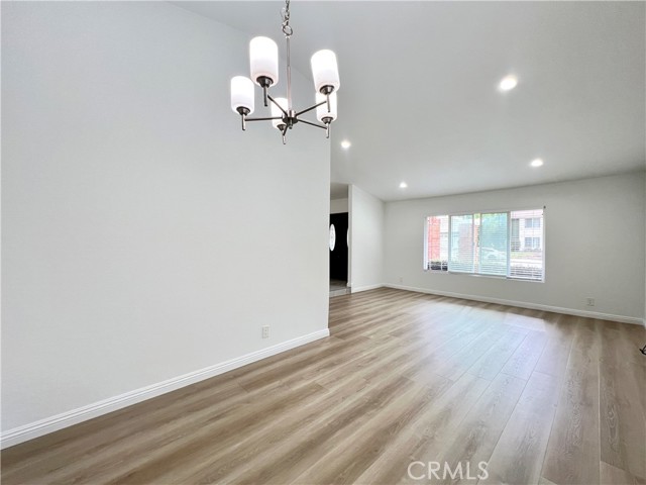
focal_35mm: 13
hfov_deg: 106.2
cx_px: 323
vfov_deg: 89.9
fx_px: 243
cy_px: 242
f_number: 1.8
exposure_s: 1/120
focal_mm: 1.57
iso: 125
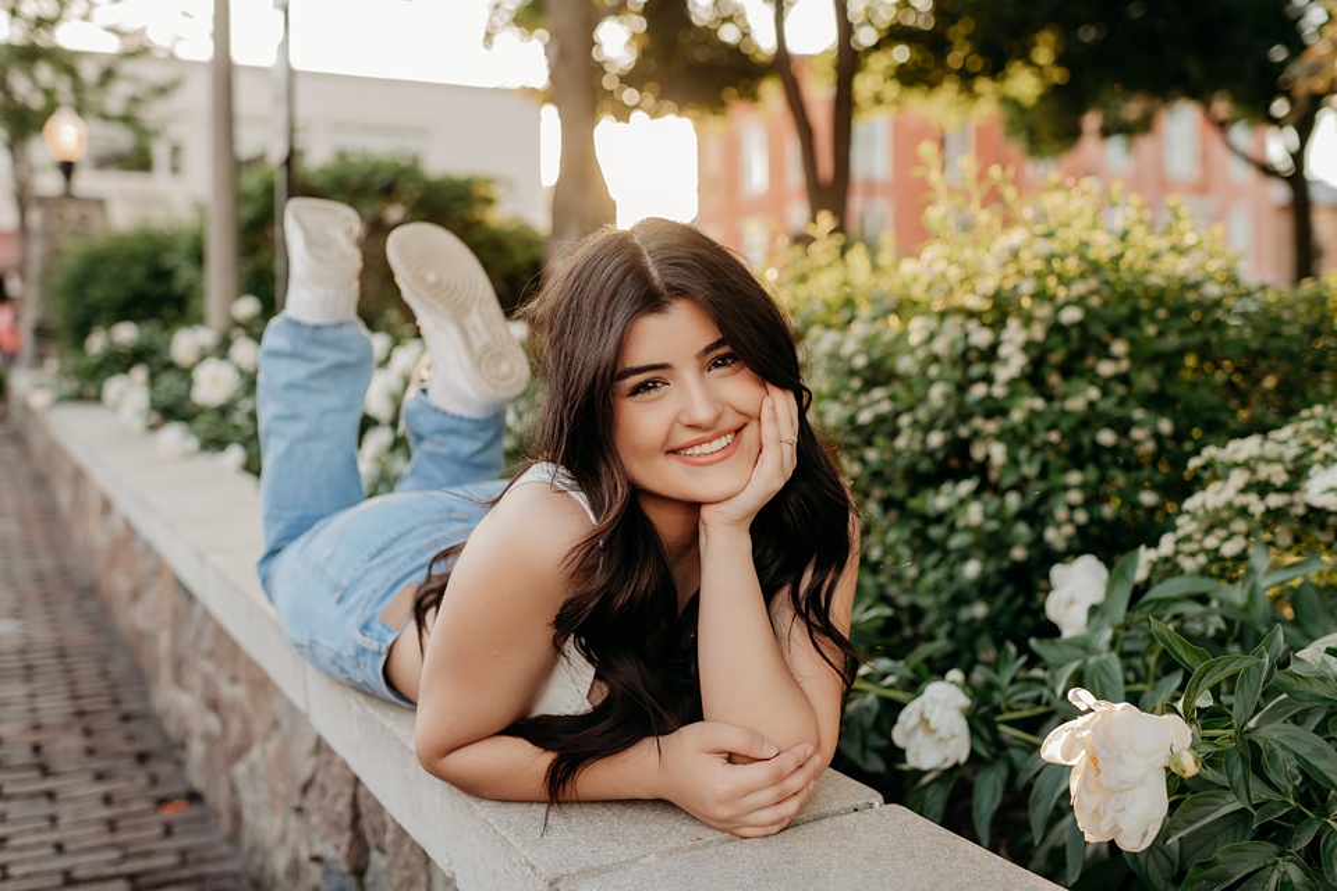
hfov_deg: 54.4
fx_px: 1300
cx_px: 668
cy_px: 446
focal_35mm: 35
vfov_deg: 37.9
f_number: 2.8
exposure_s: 1/400
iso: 400
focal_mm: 35
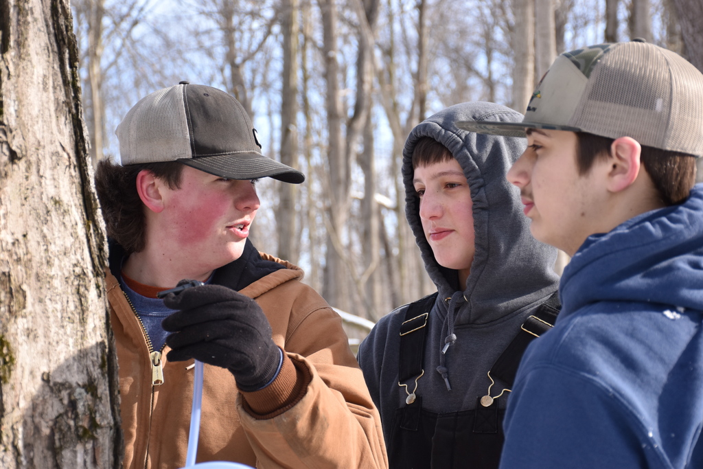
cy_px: 234
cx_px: 352
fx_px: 1523
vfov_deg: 17.5
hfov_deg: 26.0
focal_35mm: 78
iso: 320
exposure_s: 1/640
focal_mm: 52
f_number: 4.8
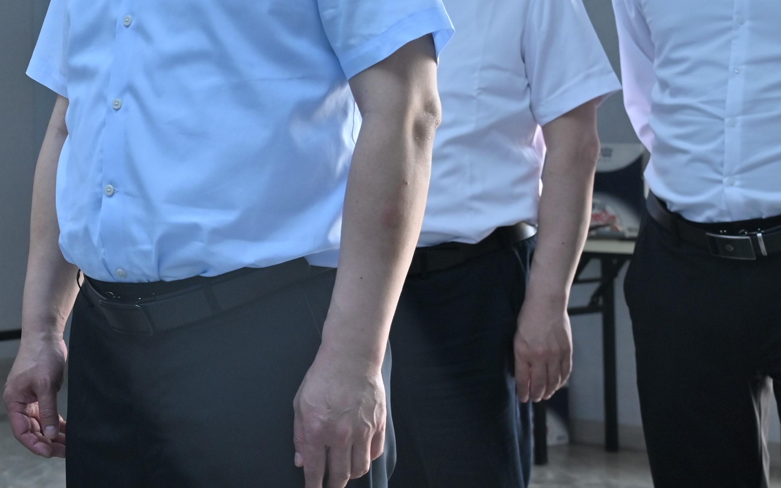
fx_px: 2150
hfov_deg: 19.9
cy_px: 82
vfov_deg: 12.9
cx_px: -34
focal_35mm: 101
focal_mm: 38
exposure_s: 1/100
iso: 250
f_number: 5
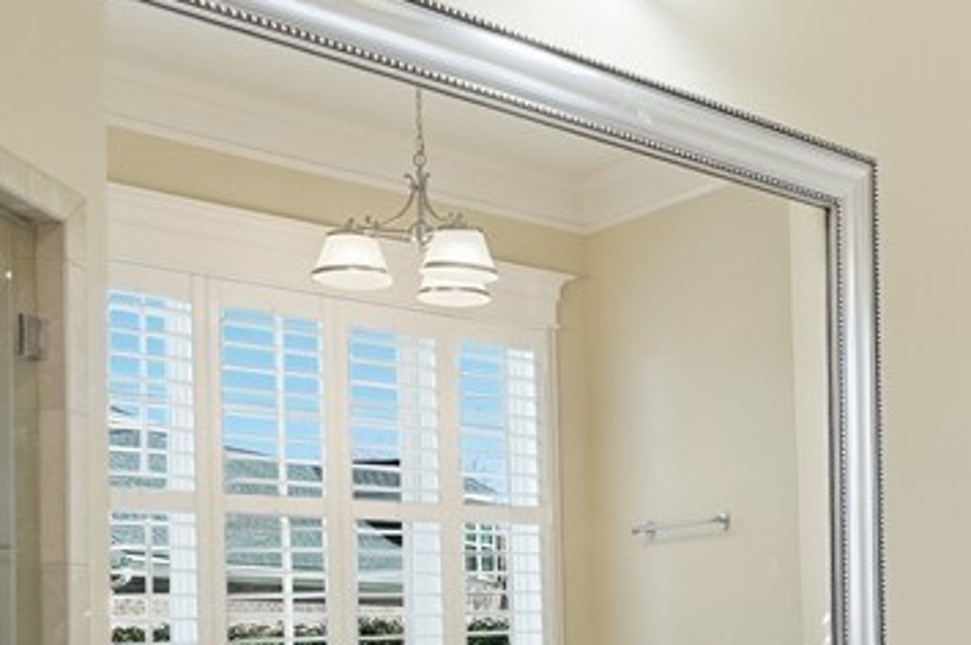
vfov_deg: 26.5
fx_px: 1320
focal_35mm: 49
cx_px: 1020
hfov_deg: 35.6
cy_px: 585
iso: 320
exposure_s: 1/250
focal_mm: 16
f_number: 9
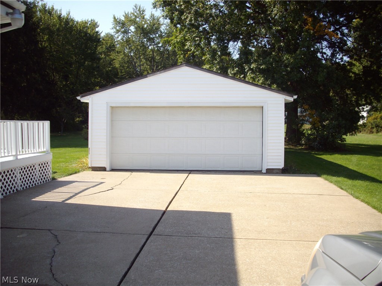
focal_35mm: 37
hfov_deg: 50.1
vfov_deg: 38.7
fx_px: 408
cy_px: 143
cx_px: 191
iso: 80
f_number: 5.6
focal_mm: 6.2
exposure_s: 1/160
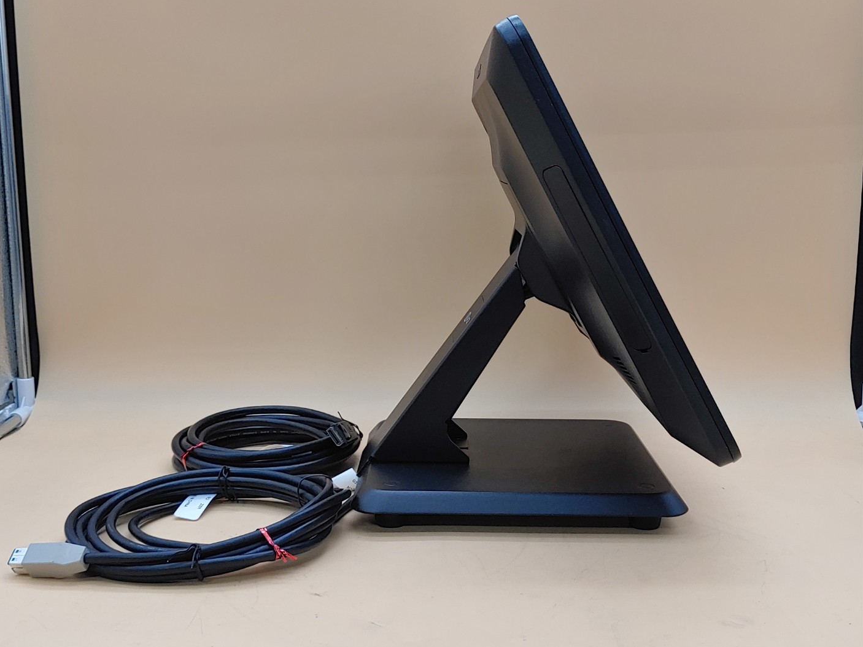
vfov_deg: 34.3
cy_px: 320
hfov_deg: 44.8
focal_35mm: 42
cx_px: 422
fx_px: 1047
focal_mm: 4.36
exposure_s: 1/103
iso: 50
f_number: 1.8
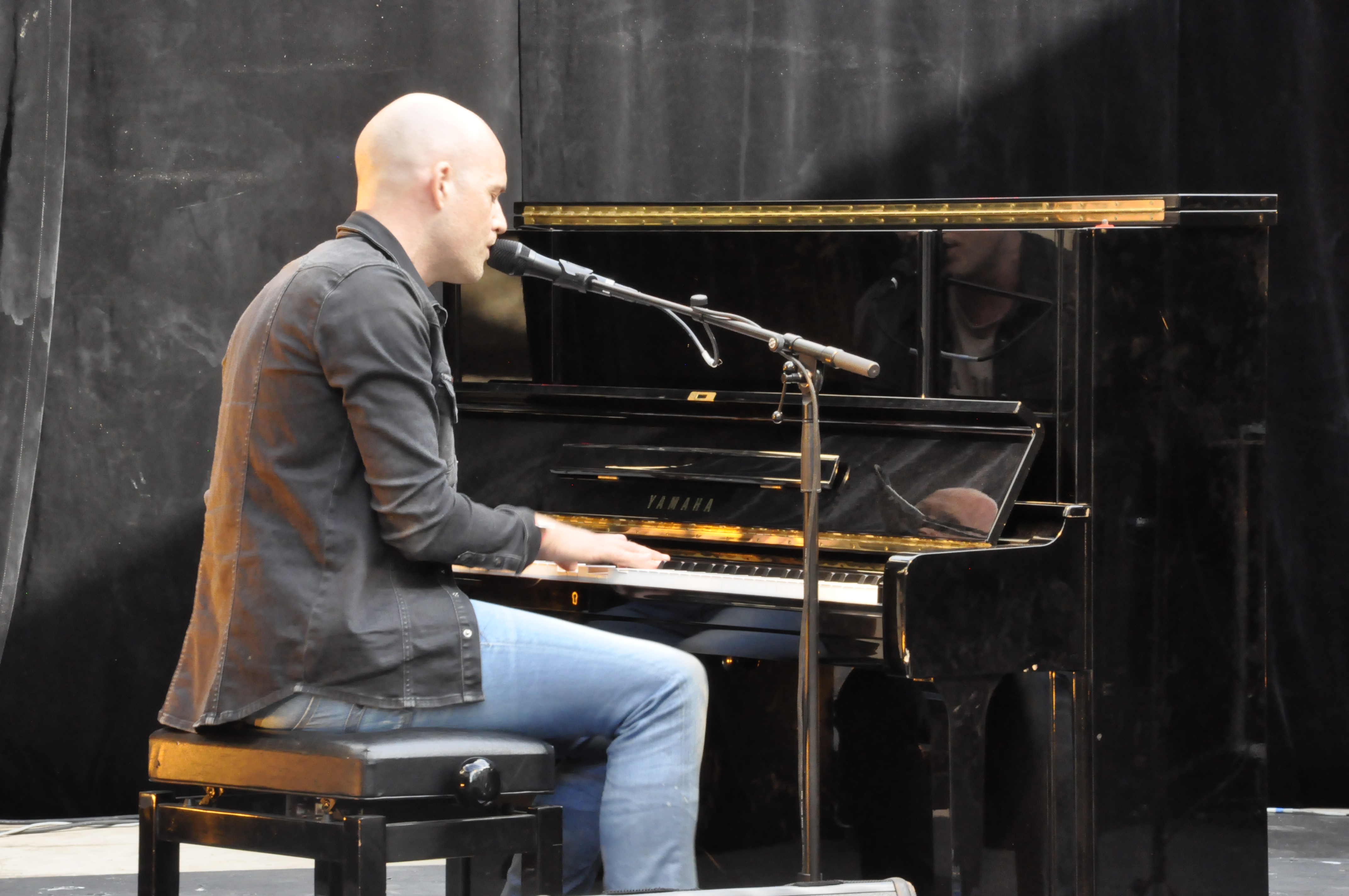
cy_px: 448
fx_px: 5895
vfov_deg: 8.7
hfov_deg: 13.1
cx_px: 674
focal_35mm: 158
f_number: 22
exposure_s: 1/30
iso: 2500
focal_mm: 105
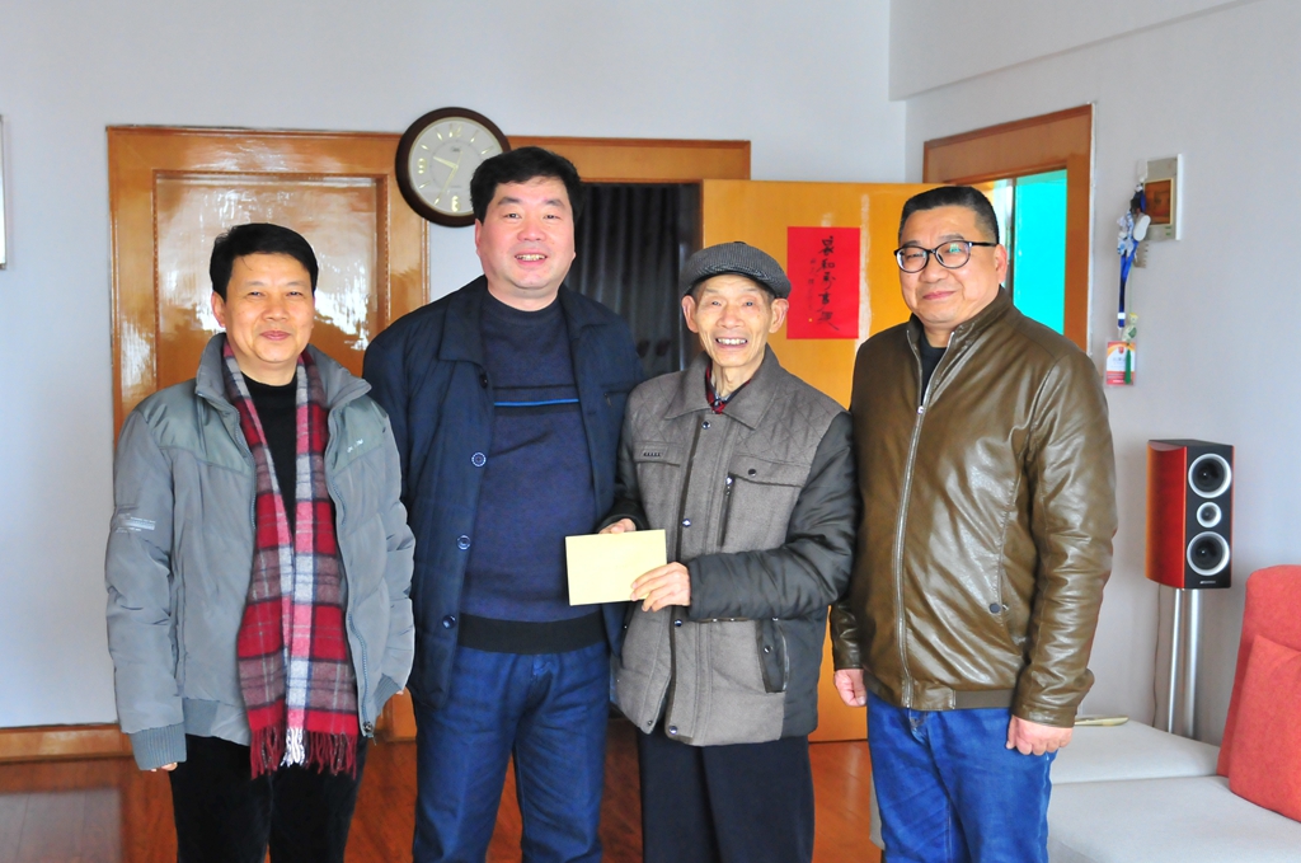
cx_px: 650
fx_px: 1732
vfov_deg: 28.0
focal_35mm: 48
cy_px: 432
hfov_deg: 41.2
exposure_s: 1/60
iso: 1600
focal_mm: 32
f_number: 2.8
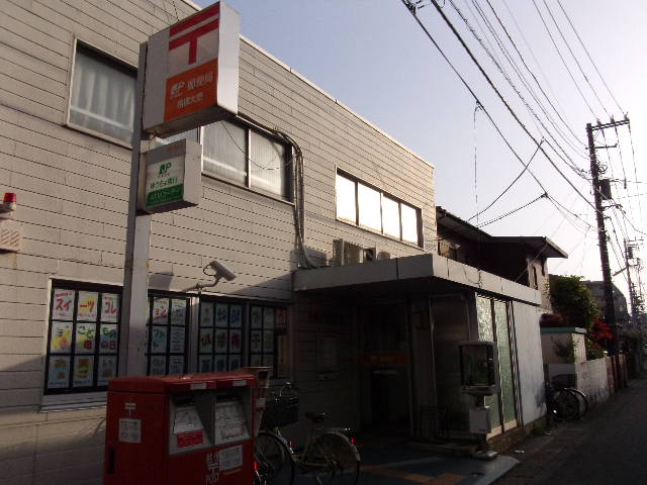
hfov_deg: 63.4
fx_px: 523
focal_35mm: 28
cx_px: 324
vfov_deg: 49.7
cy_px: 242
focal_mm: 5.1
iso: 200
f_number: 10.8
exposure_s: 1/240
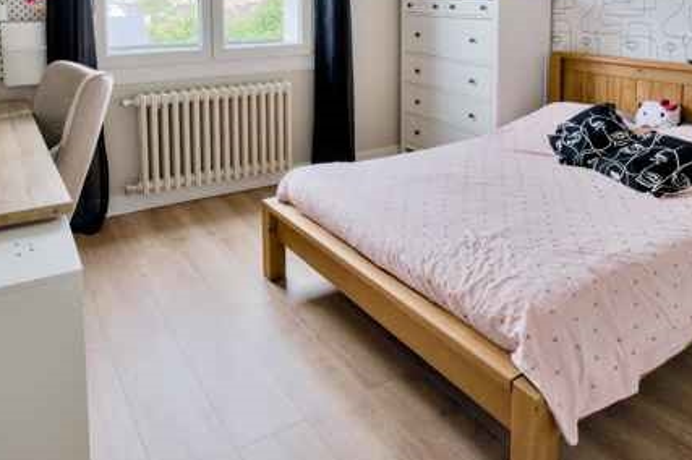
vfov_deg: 40.3
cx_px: 371
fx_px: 576
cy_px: 48
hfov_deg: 61.9
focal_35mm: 30
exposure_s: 1/400
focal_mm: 16
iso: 800
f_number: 8
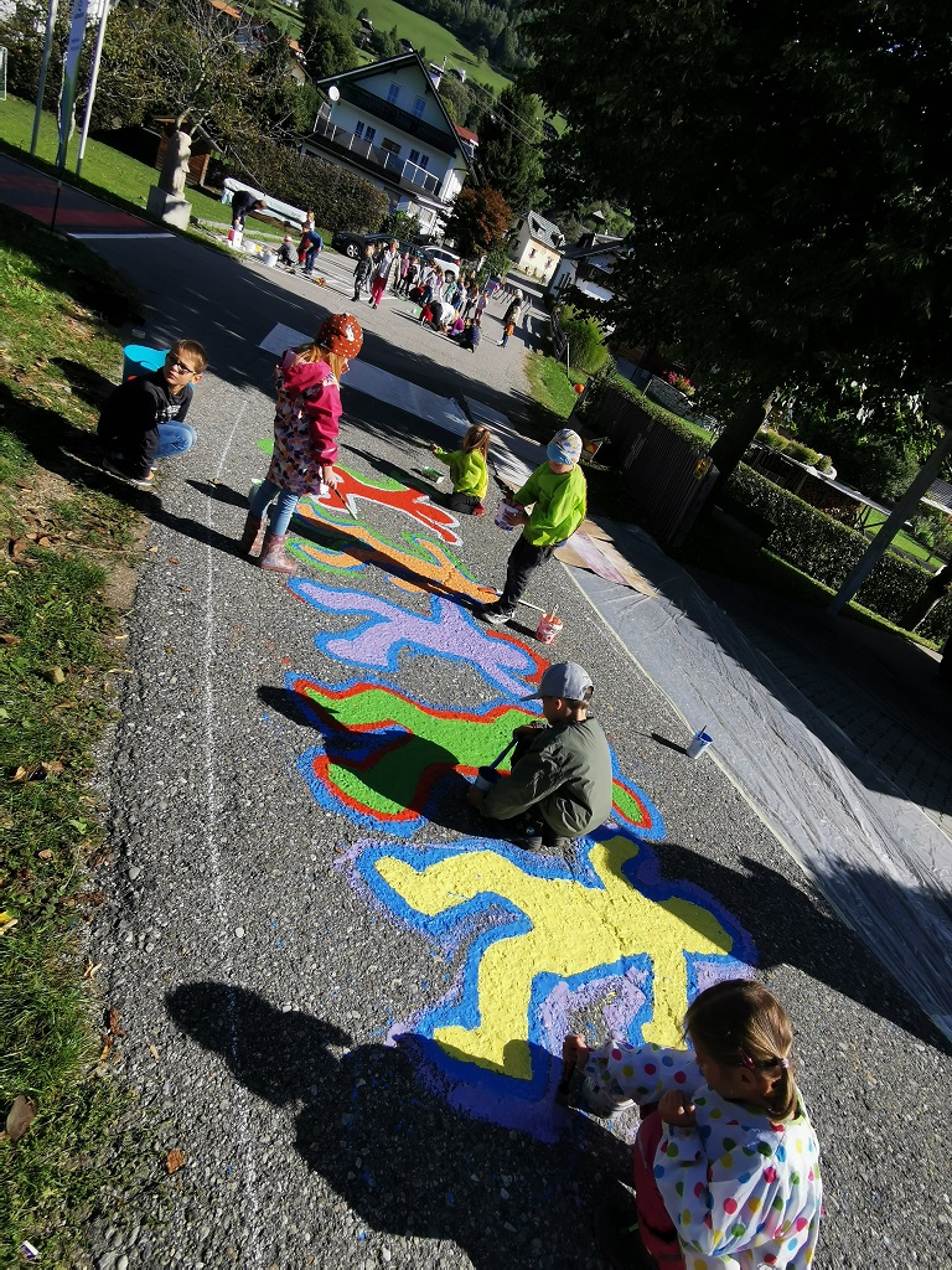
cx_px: 476
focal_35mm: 20
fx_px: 733
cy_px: 635
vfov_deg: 81.7
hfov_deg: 66.0
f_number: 2.2
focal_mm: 2.35
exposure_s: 1/1171
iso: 50
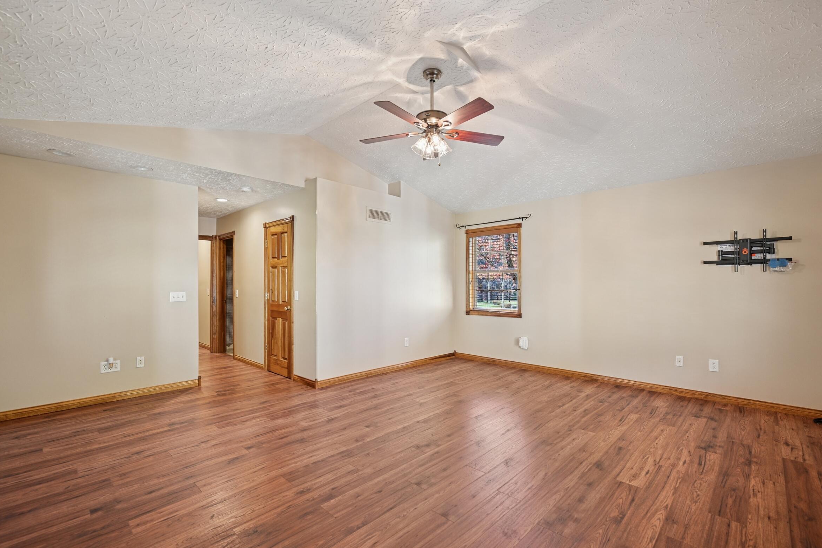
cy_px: 291
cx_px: 425
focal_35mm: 16
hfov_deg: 96.7
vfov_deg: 73.7
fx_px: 365
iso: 400
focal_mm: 15
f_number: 4
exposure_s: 1/40
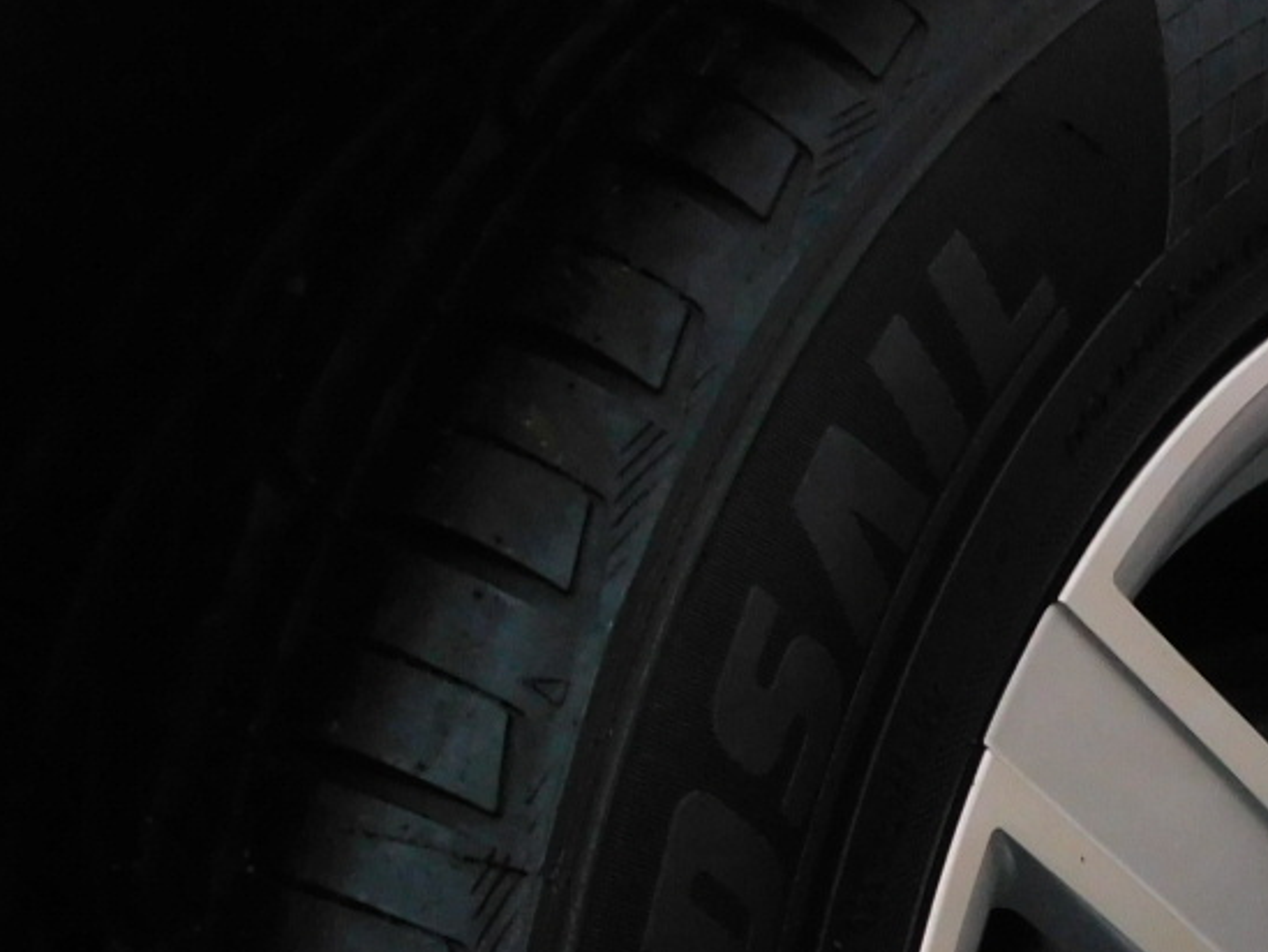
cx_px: 1668
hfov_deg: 24.9
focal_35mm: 67
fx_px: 2455
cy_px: 1227
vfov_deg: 20.2
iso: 400
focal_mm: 4
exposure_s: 1/20
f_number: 3
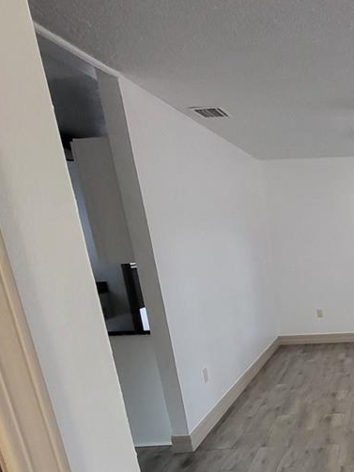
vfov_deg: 54.5
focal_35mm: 31
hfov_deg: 38.8
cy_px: 375
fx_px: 423
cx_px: 374
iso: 500
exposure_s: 1/30
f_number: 2.2
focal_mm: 1.74
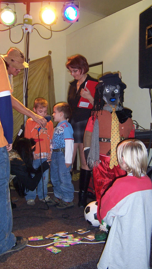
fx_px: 265
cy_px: 132
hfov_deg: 32.0
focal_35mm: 37
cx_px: 75
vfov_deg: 54.0
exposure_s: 1/60
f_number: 2.8
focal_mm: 5.5
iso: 140
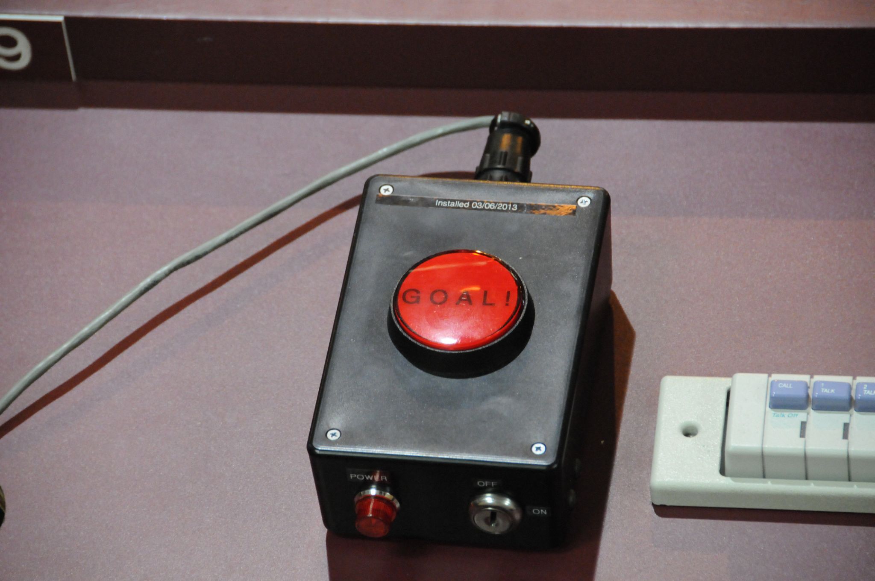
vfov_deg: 4.6
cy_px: 290
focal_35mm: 300
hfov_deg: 6.9
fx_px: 7282
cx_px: 438
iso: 3200
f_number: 5.6
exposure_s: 1/50
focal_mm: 200
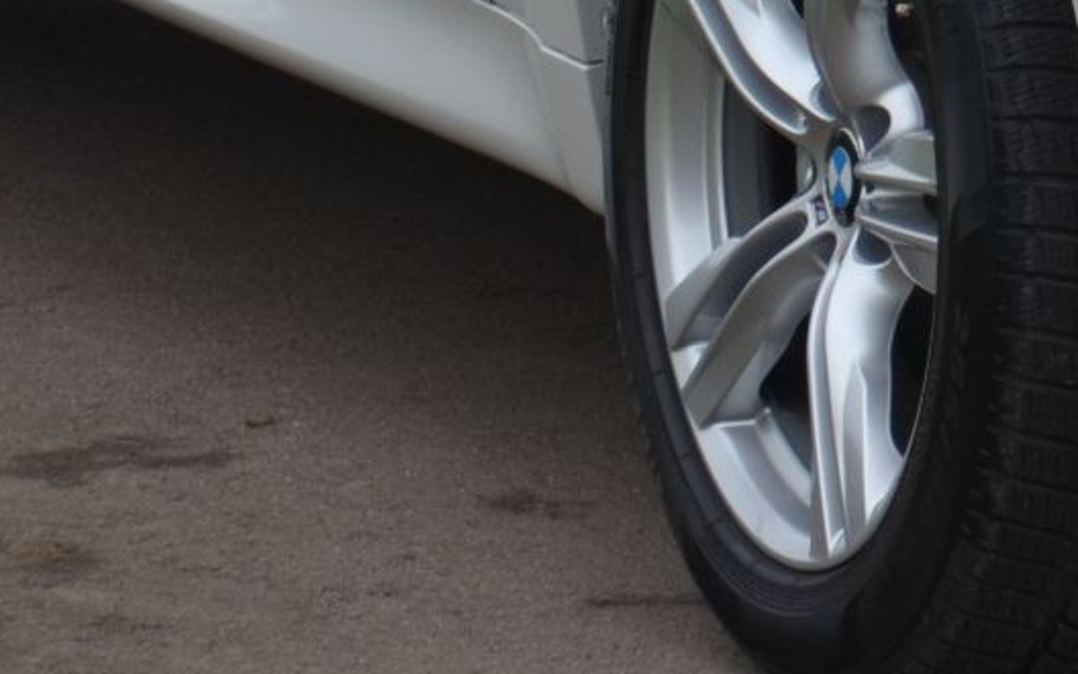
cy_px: -701
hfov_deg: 4.5
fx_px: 13808
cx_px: 1476
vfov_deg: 2.8
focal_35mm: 470
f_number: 5.3
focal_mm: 66
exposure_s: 1/200
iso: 200
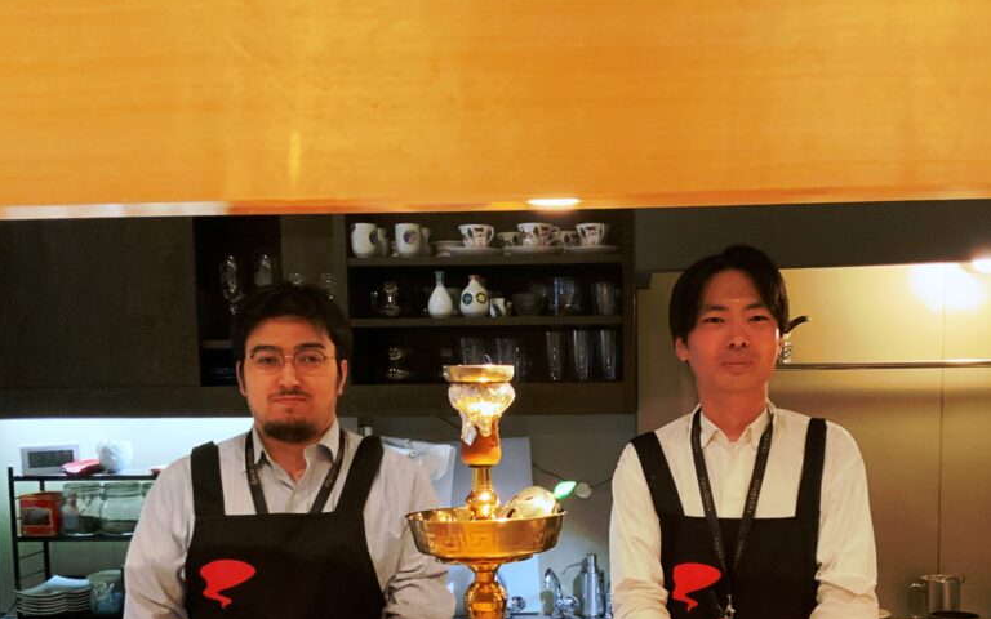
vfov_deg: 30.5
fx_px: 1107
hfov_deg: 48.0
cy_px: 490
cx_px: 574
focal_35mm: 41
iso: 320
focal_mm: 3
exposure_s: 1/30
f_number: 1.8
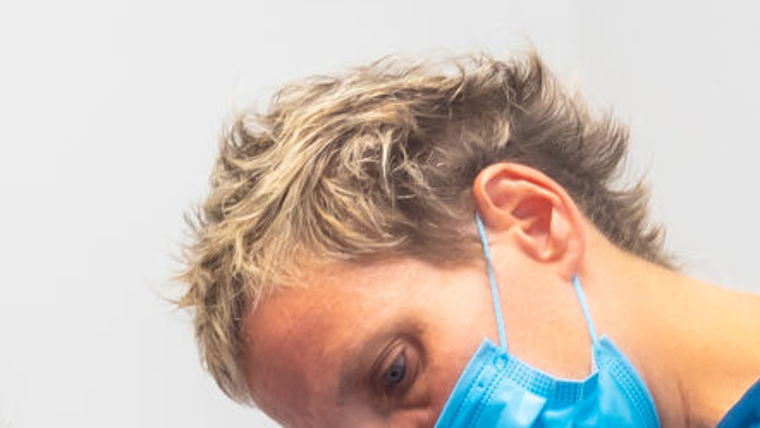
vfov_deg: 6.0
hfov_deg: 11.2
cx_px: 220
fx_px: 3863
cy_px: 1153
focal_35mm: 192
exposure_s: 1/160
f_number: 2.8
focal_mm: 31.6
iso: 800
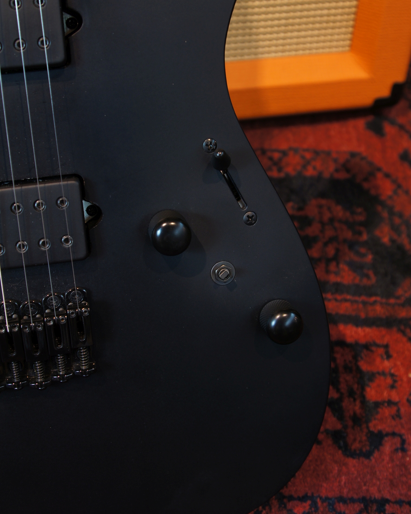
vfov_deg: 36.6
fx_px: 776
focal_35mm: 51
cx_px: 205
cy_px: 212
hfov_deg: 29.7
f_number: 6.3
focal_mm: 30
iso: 100
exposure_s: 1/5
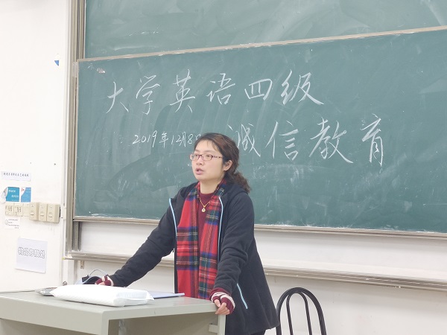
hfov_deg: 24.7
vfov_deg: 18.7
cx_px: 224
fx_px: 1020
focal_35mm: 79
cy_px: 168
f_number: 2.2
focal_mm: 6.22
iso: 886
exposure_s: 1/33
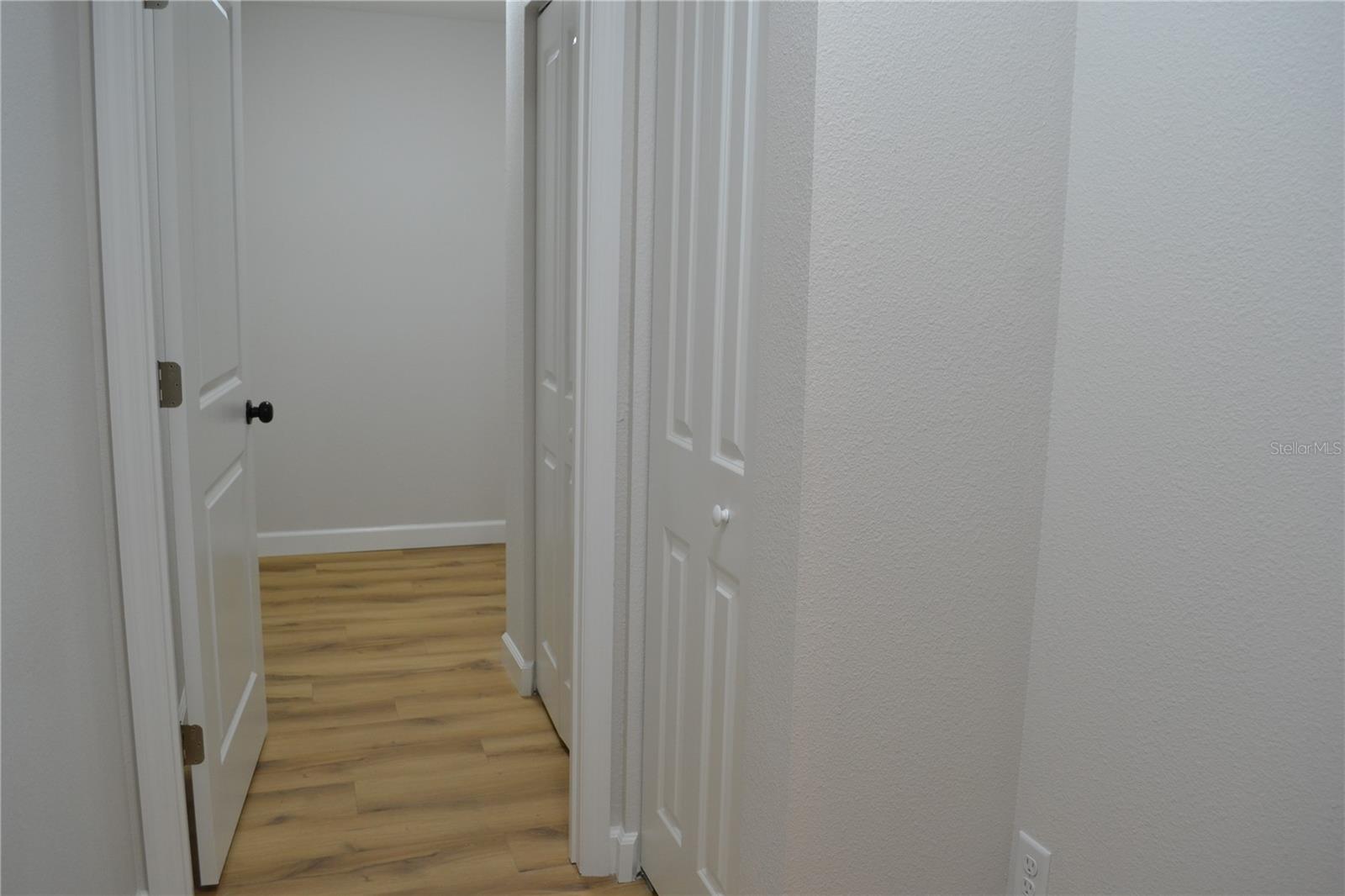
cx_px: 672
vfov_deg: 47.9
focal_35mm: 27
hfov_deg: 67.4
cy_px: 448
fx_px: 1008
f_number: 5
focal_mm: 18
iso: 400
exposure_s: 1/40
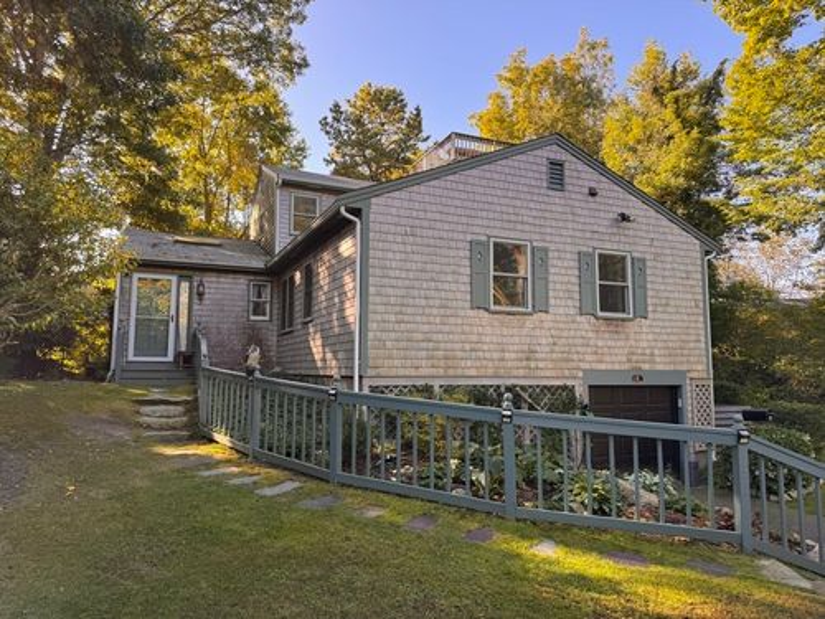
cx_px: 412
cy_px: 310
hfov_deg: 71.6
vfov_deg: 56.8
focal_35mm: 24
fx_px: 572
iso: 80
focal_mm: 6.76
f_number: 1.78
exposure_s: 1/358
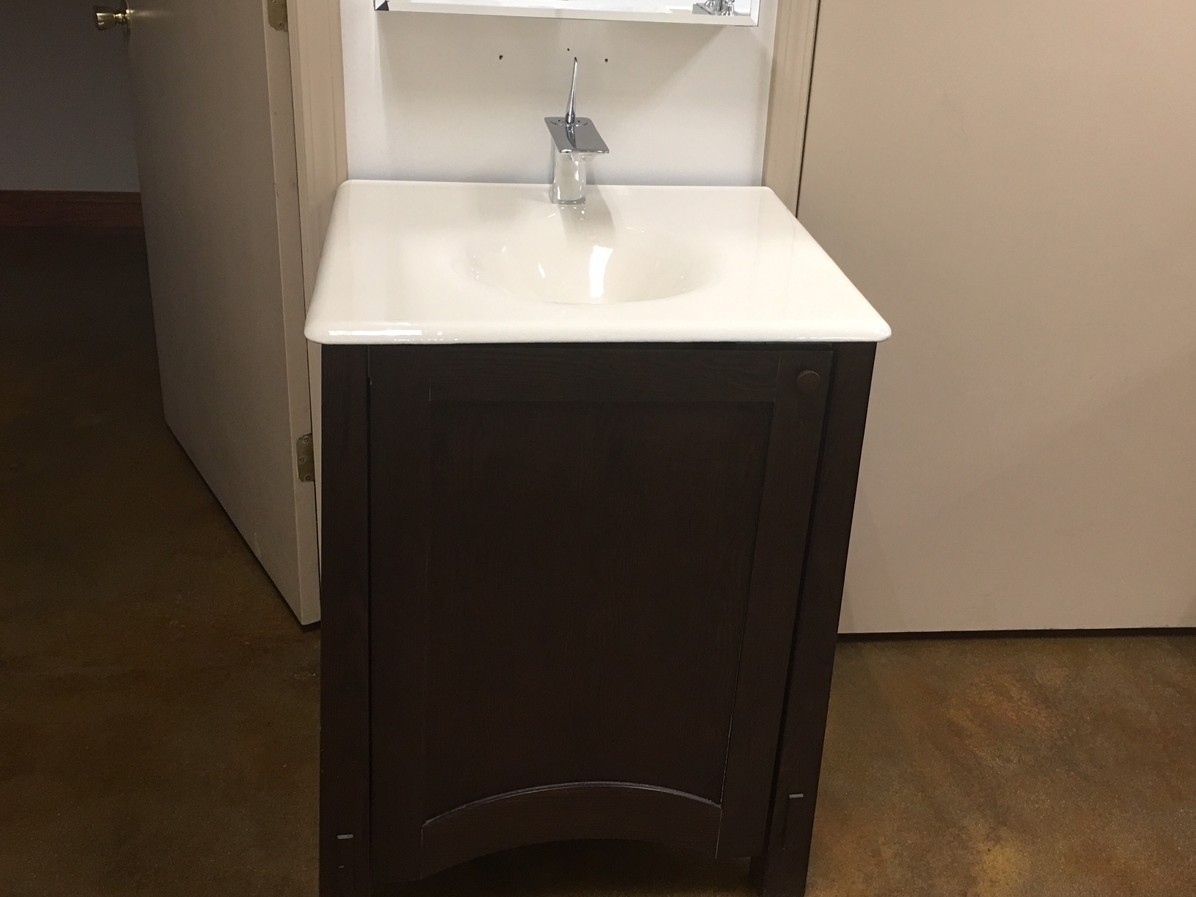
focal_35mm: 36
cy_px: 377
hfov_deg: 51.3
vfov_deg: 39.6
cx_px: 660
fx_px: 1244
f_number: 2.2
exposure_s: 1/17
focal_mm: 4.15
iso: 64
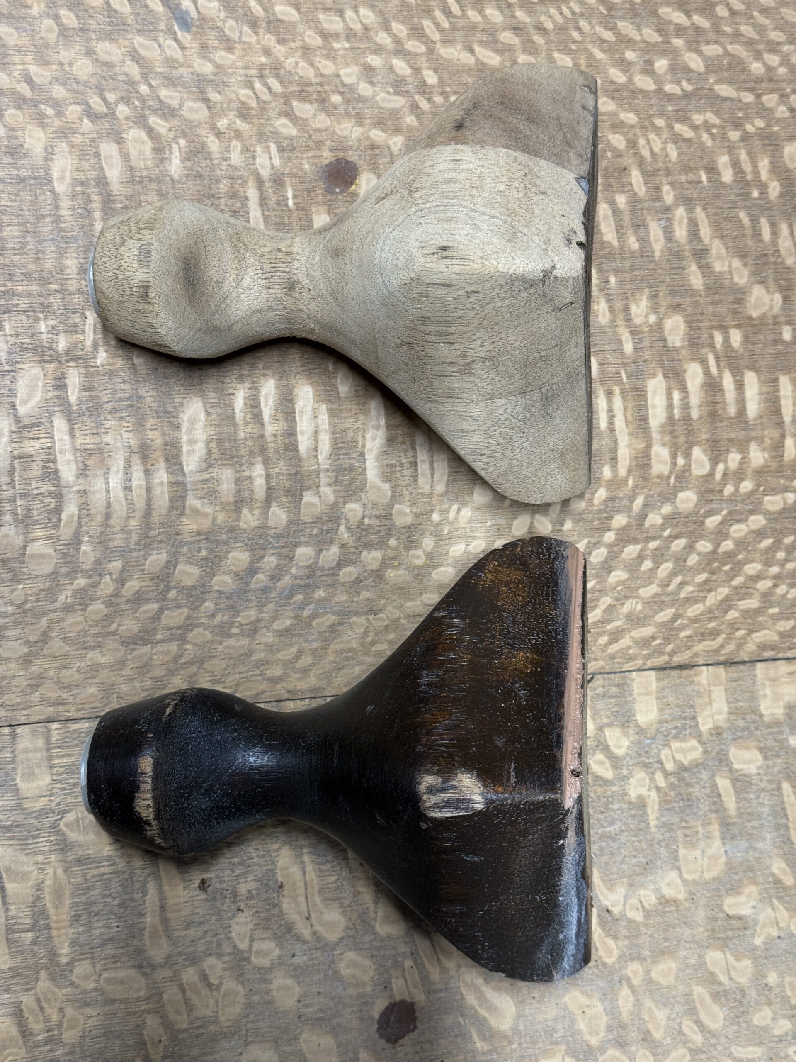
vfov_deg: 39.7
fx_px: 1472
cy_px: 531
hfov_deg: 30.3
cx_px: 398
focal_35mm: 48
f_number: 1.78
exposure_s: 1/50
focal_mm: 6.76
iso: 125
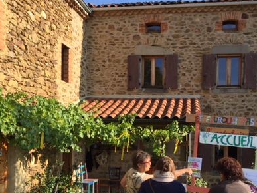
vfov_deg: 31.8
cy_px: 133
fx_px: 334
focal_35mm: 45
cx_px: 128
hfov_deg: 42.1
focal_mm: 4.15
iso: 32
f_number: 2.2
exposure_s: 1/1068
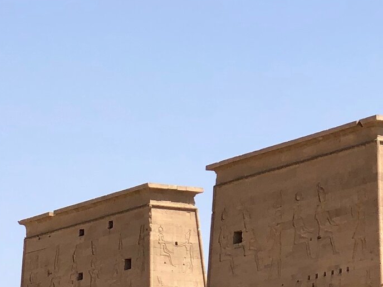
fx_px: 2290
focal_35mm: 207
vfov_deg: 7.1
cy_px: 433
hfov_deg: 9.5
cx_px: -52
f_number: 2.8
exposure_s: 1/800
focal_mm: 6.6
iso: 20
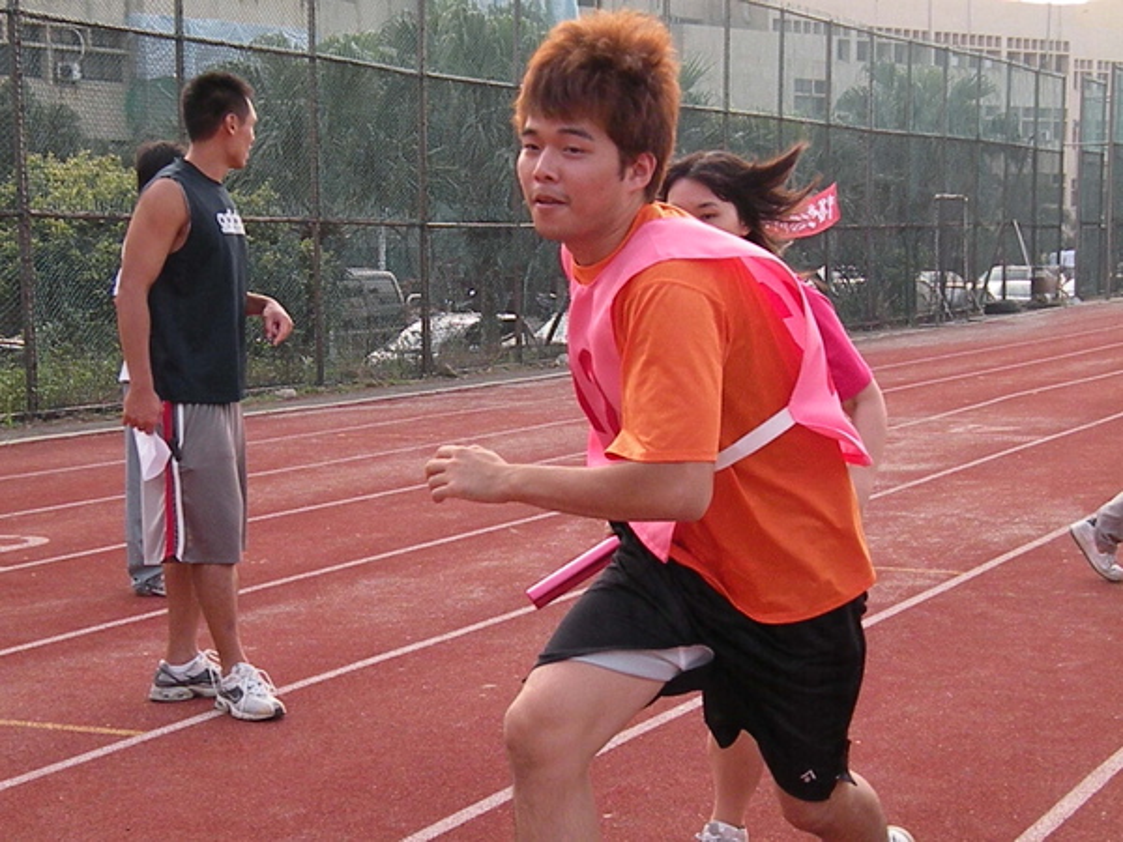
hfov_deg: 29.0
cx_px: 562
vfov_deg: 21.9
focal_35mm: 67
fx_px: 2174
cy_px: 421
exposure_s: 1/954
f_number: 4
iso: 640
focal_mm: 11.9
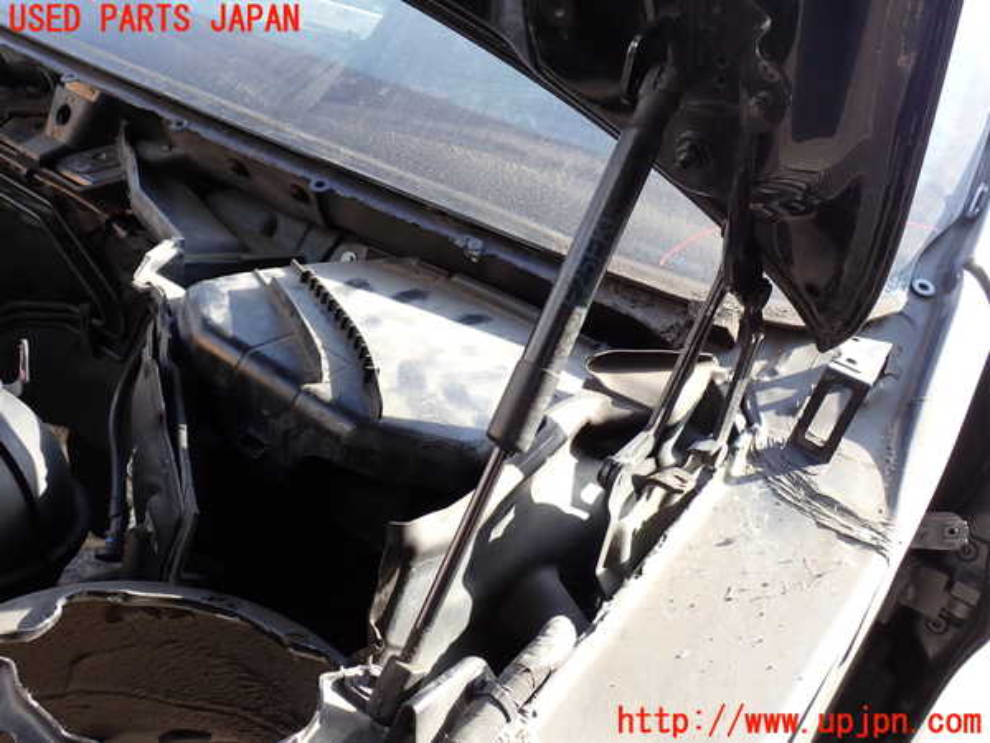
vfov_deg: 44.2
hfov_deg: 56.8
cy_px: 372
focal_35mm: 32
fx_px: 915
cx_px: 495
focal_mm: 5.79
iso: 100
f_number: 3.2
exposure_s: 1/125
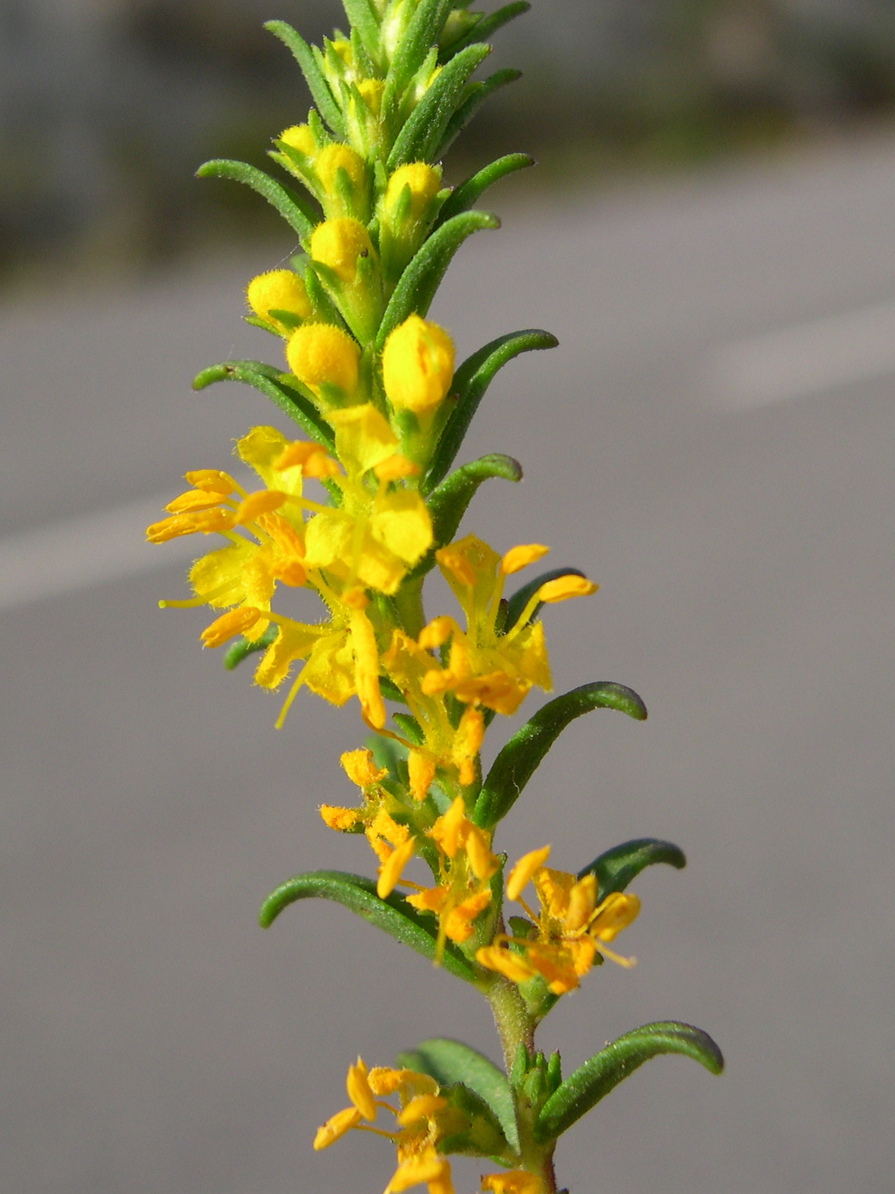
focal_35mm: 38
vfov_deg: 49.0
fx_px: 1310
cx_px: 448
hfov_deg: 37.7
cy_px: 597
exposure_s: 1/160
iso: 100
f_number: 7.6
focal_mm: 8
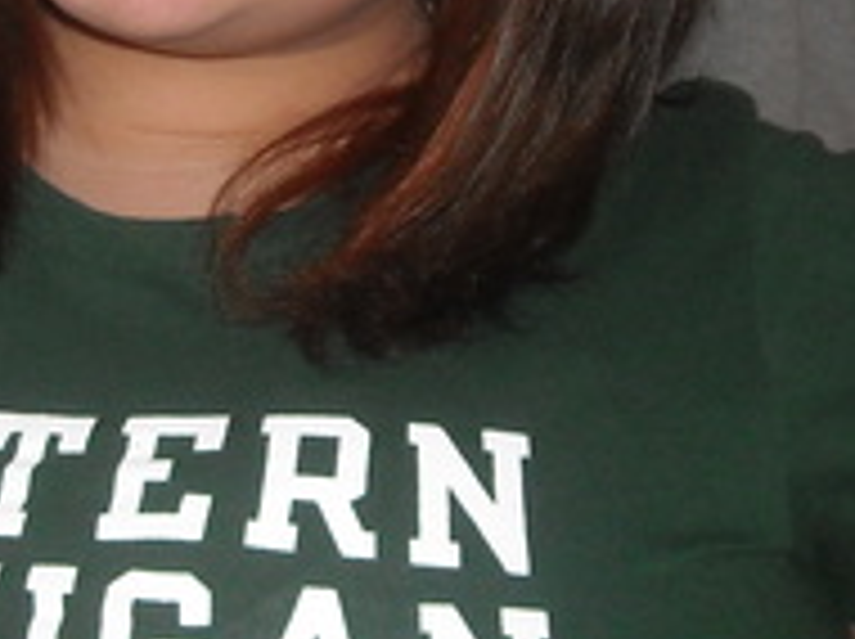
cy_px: 166
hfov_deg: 16.6
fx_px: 2911
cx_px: 180
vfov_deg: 12.5
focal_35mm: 118
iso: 200
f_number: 2.8
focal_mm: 5.7
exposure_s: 1/60
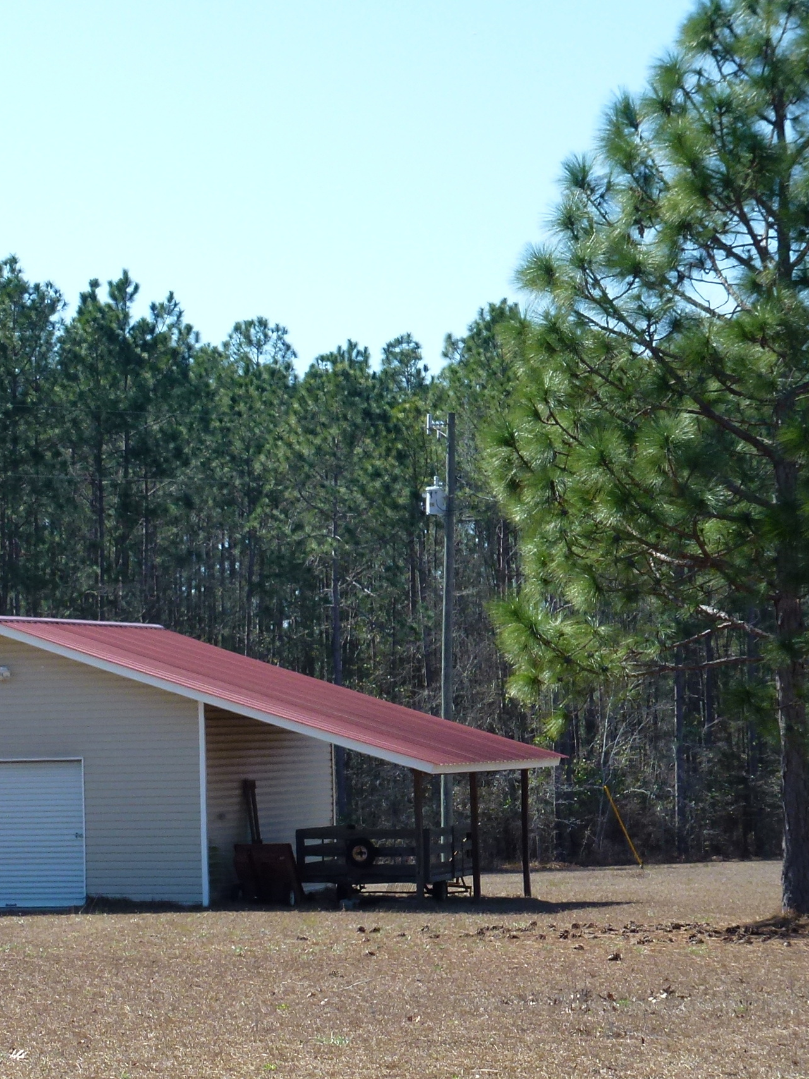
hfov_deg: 12.5
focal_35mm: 117
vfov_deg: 16.8
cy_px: 657
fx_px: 3646
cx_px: 4
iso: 100
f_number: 4.6
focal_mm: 11.7
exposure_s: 1/320
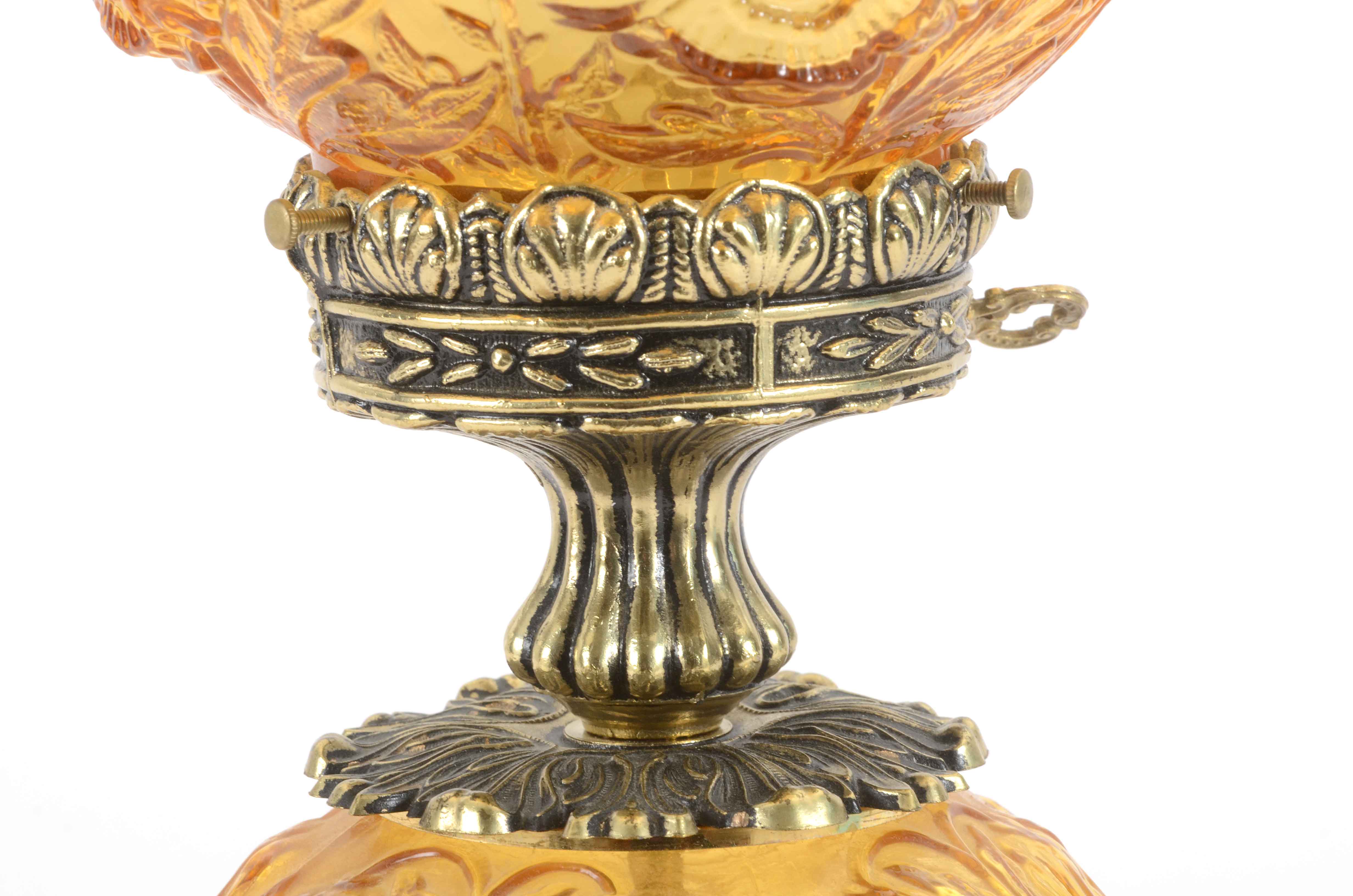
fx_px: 5907
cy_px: 448
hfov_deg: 13.1
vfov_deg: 8.7
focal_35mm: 158
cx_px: 676
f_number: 13
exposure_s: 1/160
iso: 400
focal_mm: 105
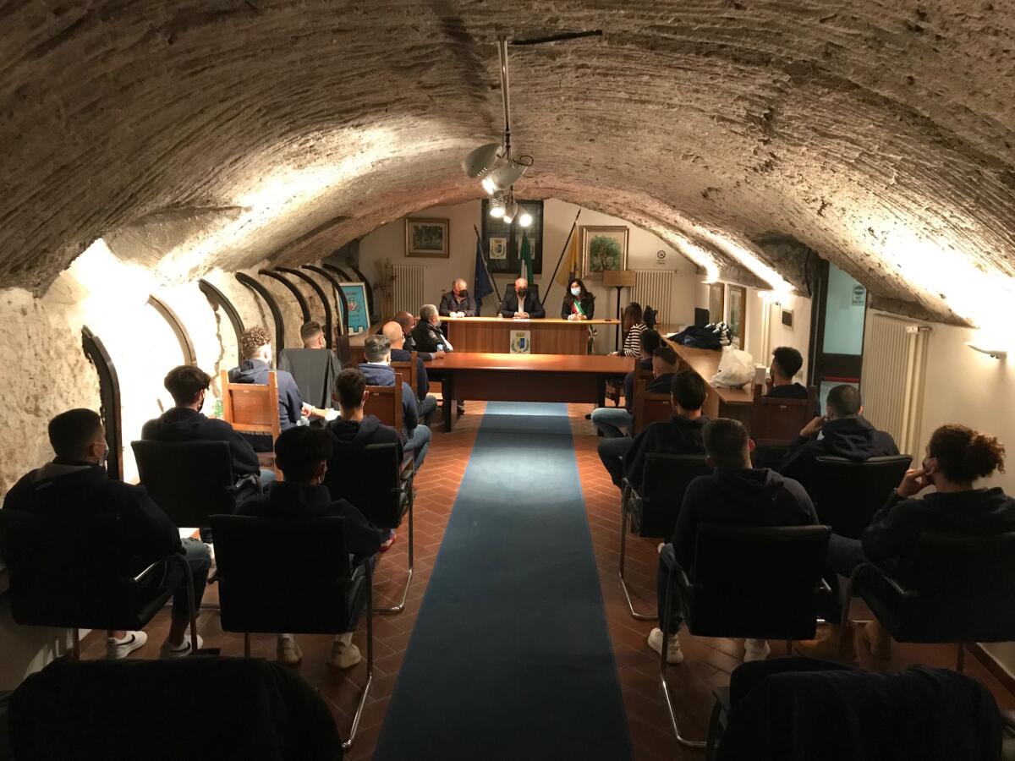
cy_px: 380
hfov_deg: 63.4
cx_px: 508
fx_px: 821
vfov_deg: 49.7
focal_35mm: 28
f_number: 1.8
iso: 100
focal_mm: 3.99
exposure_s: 1/5
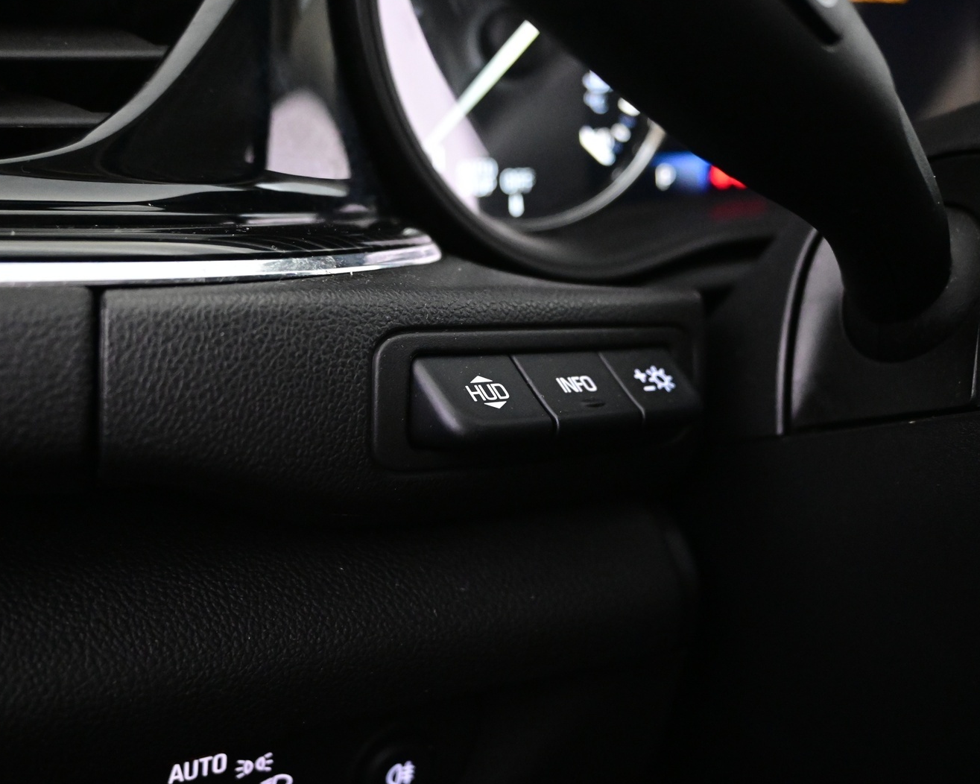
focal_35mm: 37
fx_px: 1082
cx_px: 509
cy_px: 392
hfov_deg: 48.7
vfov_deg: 39.8
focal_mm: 21.5
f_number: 4
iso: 5600
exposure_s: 1/30
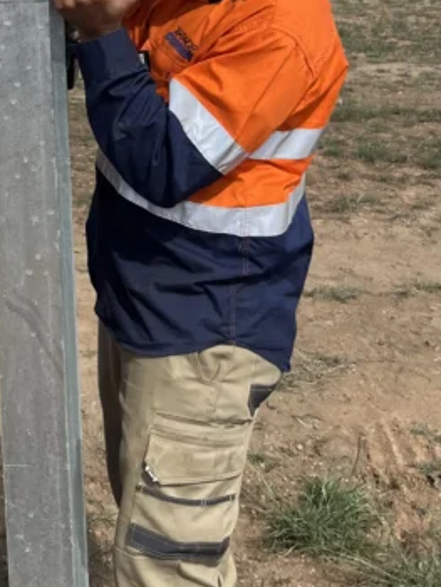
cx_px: 2
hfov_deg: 18.9
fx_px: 1289
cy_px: 39
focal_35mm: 76
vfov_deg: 24.8
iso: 50
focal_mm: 5.1
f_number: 1.6
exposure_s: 1/3135
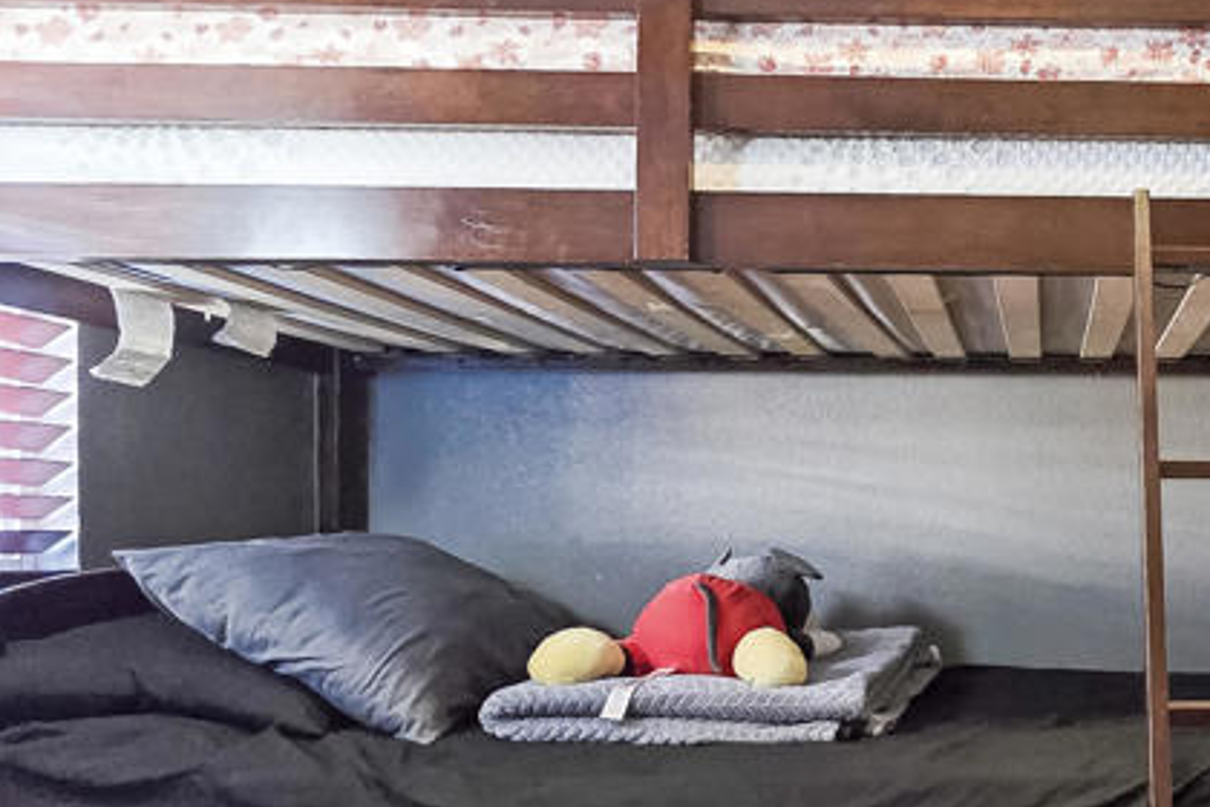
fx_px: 1109
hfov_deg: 50.3
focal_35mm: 33
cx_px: 1103
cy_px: 510
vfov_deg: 39.7
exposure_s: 1/40
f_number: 2.2
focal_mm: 2.2
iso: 1600
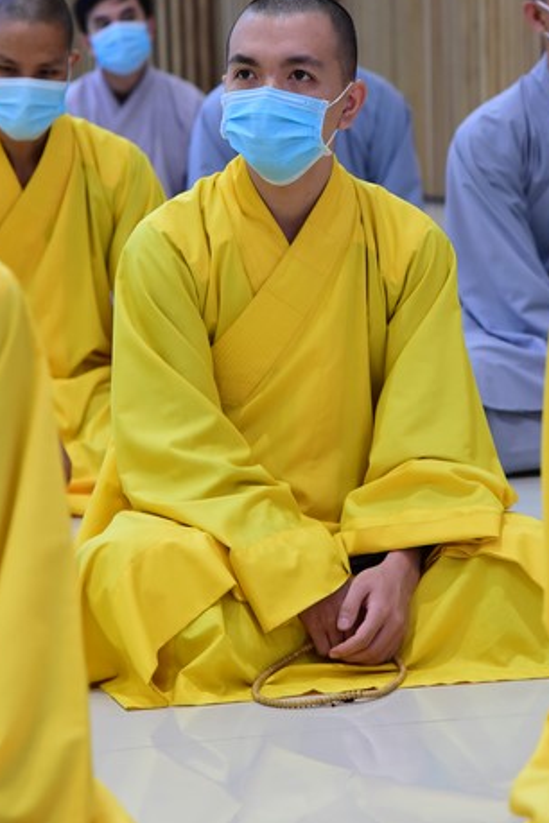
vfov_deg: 12.1
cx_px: 248
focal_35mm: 170
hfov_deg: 8.1
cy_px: 242
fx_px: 3888
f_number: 5.6
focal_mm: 120
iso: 2500
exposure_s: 1/80
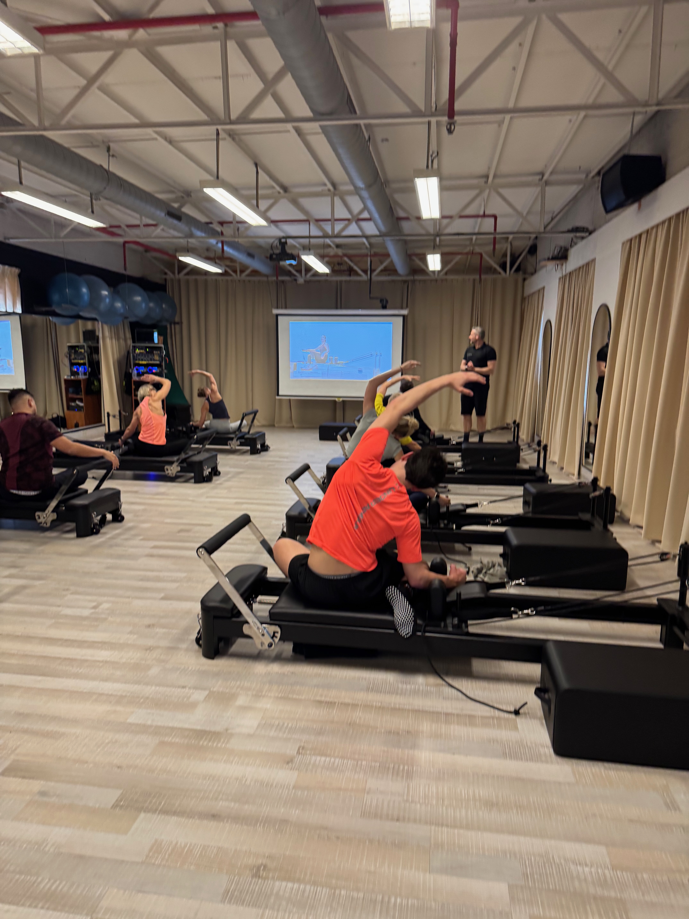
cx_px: 344
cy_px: 460
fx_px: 637
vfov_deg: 71.6
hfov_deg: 56.8
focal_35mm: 24
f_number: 1.78
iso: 250
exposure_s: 1/60
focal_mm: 6.76
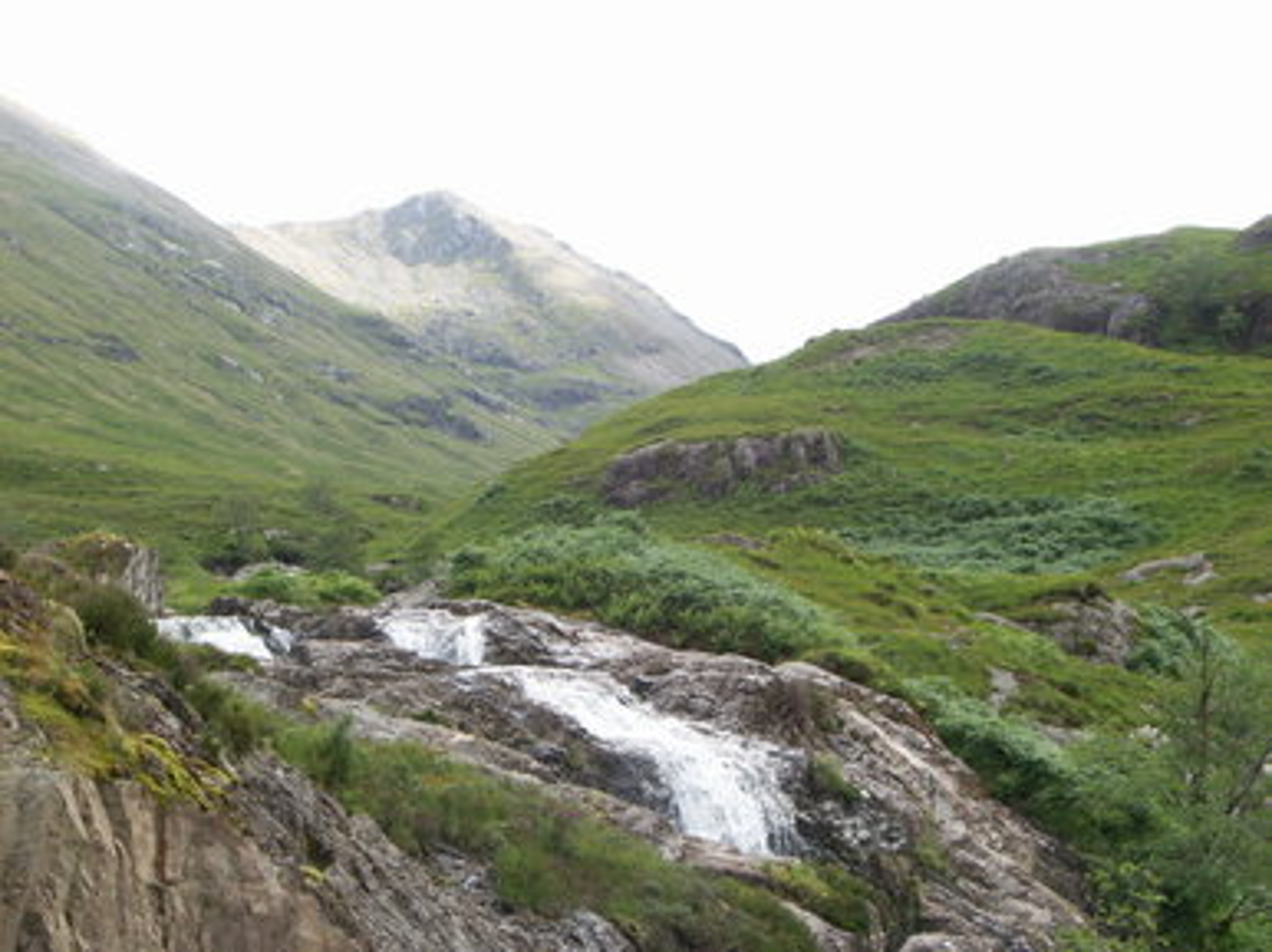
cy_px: 476
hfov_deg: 22.8
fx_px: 3158
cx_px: 636
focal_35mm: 86
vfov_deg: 17.1
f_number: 7.1
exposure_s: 1/60
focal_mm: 21.96
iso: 64
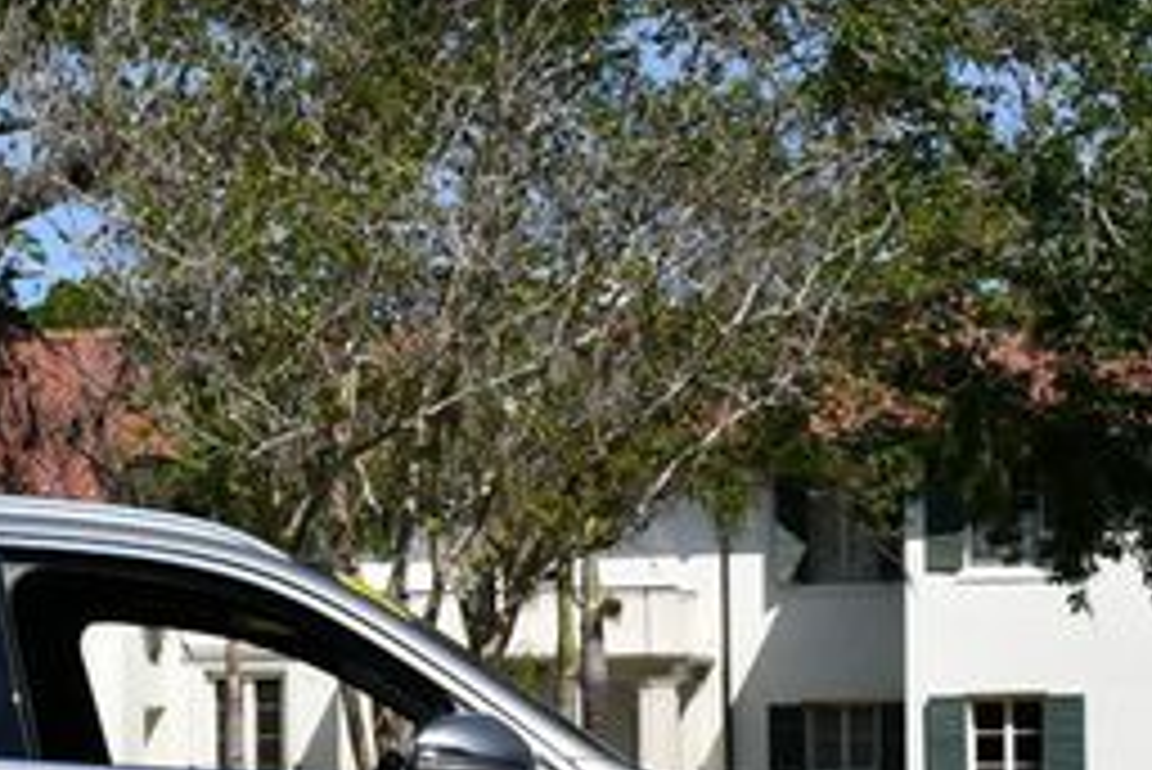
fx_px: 3842
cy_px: 666
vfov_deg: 11.4
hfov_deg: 16.9
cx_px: 153
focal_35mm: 120
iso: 100
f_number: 10
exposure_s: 1/400
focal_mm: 24
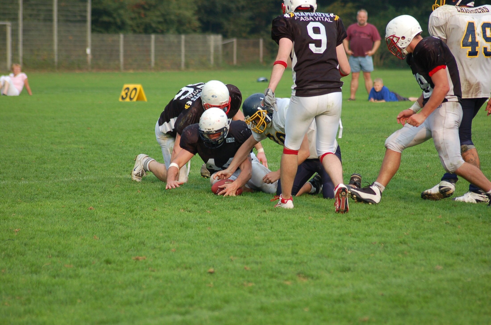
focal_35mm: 225
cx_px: 246
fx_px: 3063
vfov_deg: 6.1
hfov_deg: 9.2
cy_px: 162
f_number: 4.5
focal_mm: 150
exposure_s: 1/1000
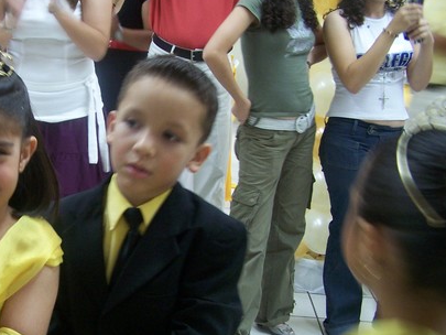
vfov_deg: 24.3
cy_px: 214
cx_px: 101
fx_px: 773
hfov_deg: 31.5
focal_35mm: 60
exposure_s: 1/8
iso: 140
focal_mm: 6.3
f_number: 2.8
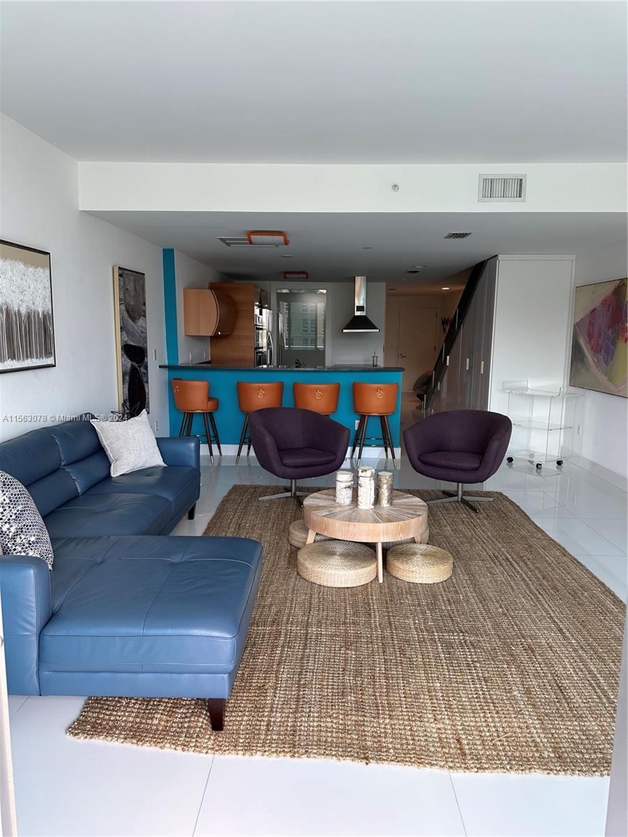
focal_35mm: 24
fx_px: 581
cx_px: 314
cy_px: 418
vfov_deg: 71.6
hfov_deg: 56.8
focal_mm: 6.86
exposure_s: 1/158
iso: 64
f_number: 1.78
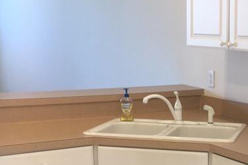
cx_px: 211
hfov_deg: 24.2
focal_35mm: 82
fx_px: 565
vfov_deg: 16.3
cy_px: 164
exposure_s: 1/30
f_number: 2.2
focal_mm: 4.15
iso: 32
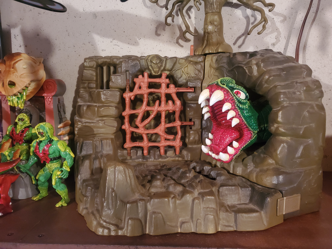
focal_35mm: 26
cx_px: 166
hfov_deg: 67.3
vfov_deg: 53.1
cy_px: 124
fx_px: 249
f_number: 1.5
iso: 640
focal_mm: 4.3
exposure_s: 1/30
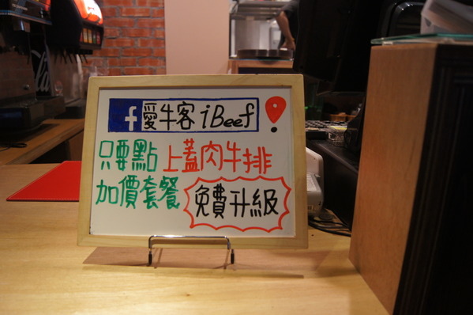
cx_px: 236
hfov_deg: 67.4
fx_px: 354
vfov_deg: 47.8
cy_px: 158
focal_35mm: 27
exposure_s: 1/30
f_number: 3.5
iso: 800
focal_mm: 18
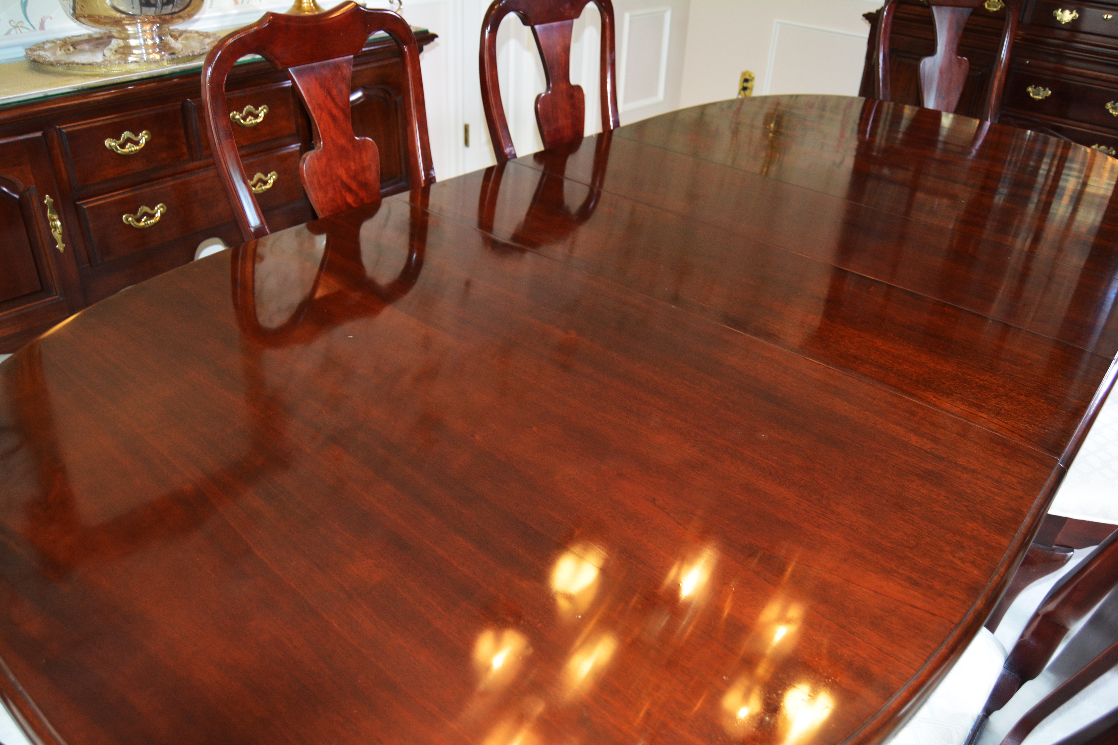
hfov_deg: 67.4
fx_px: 838
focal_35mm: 27
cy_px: 372
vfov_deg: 47.9
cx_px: 559
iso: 800
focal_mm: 18
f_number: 3.5
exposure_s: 1/60
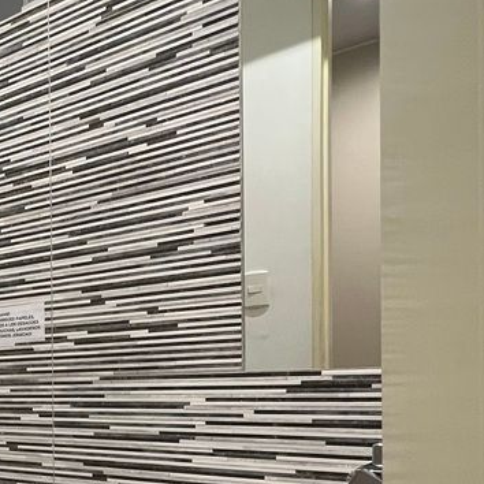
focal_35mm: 39
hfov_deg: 36.2
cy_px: 396
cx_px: -51
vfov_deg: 40.8
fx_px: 617
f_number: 1.8
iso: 320
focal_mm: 1.57
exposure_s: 1/60
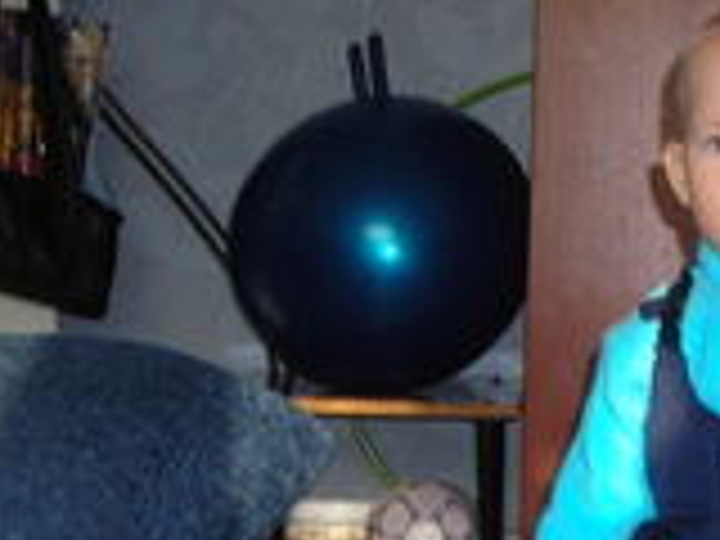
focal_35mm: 107
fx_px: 2226
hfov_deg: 18.0
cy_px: 472
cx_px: 680
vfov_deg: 13.7
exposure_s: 1/60.1
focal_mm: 6.3
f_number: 3.2
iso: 70
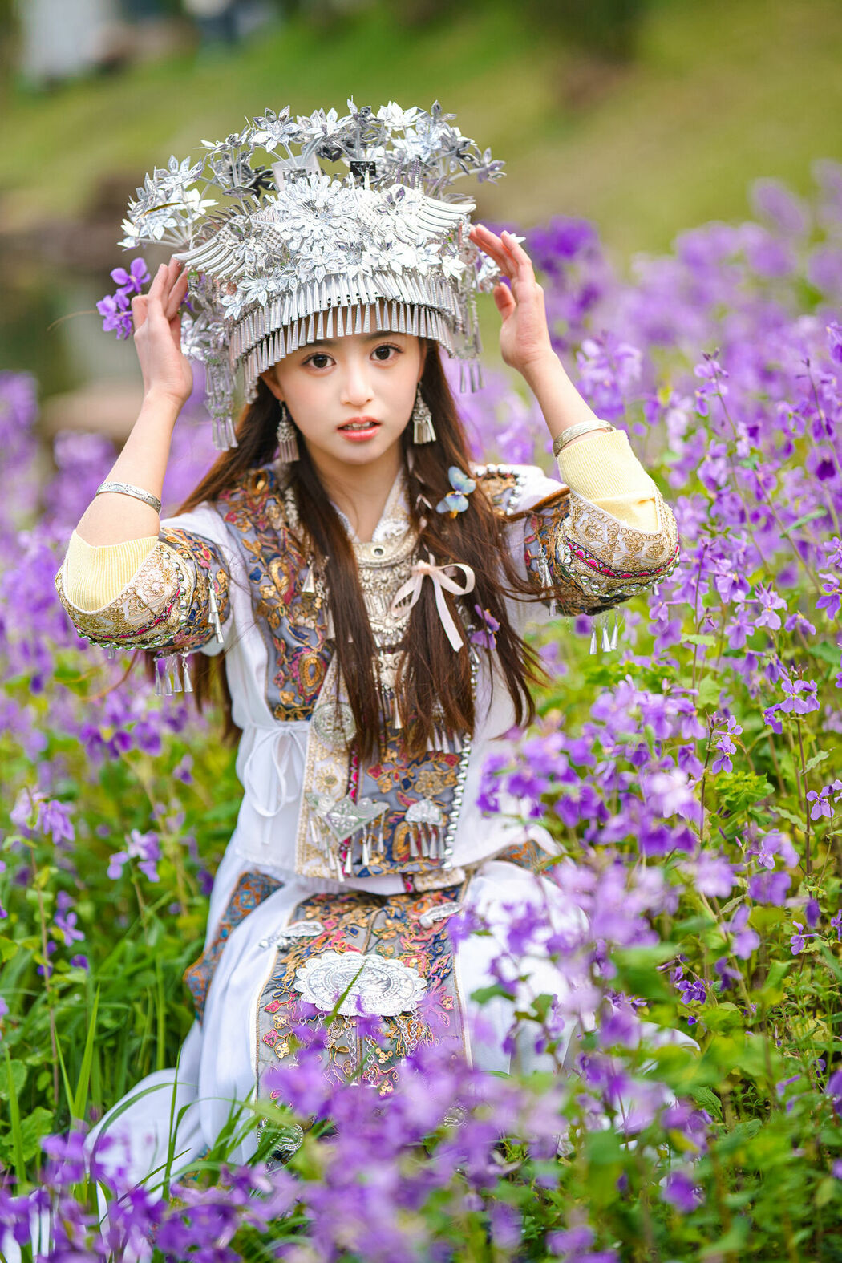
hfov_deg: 16.1
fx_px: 2982
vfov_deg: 23.9
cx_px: 421
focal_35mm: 85
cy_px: 632
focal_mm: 85
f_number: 1.4
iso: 100
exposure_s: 1/1250
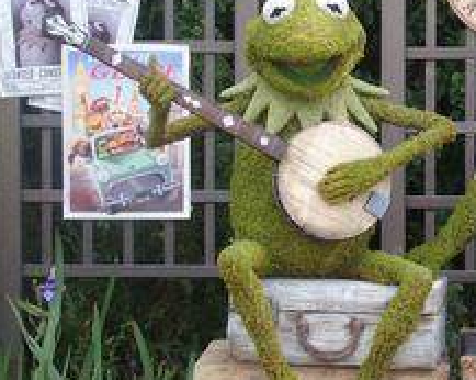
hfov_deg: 13.8
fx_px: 1941
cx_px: 485
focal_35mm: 138
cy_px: 94
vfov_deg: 11.1
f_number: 3.5
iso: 100
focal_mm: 14.5
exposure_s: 1/320
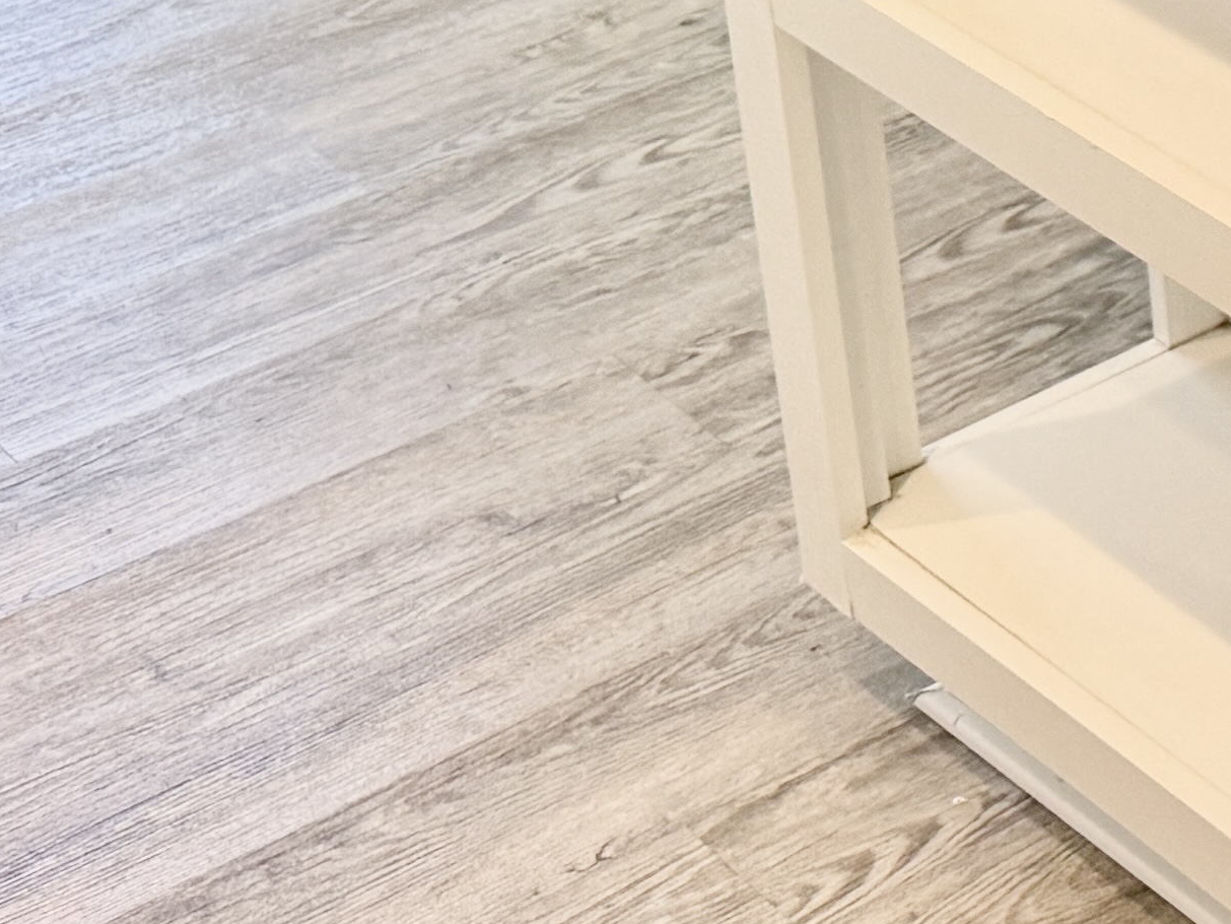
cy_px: -496
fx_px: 4019
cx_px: 2325
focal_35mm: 113
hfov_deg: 14.8
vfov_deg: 12.4
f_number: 1.78
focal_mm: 6.76
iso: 125
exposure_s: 1/224
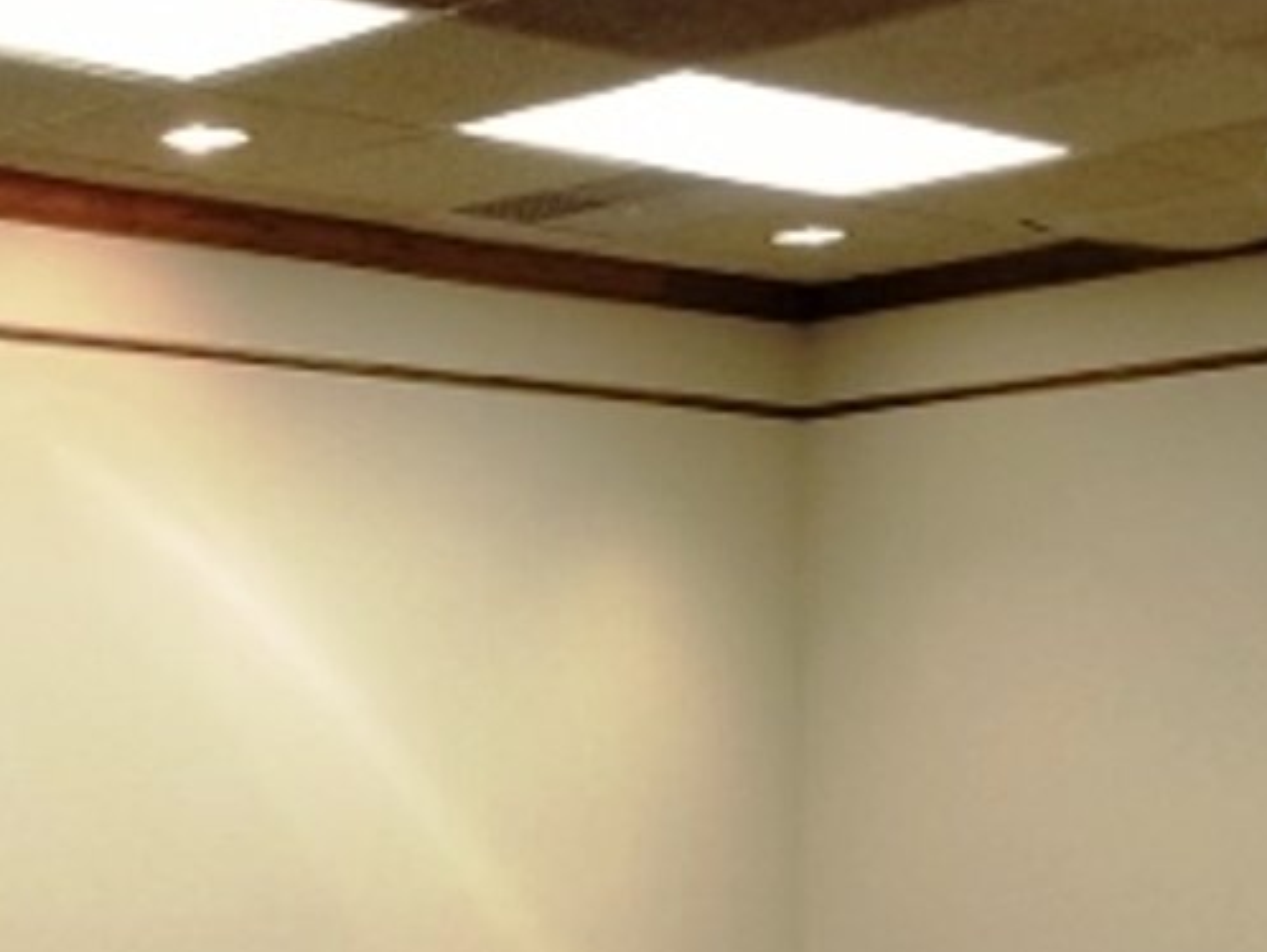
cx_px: 246
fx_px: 2893
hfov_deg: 24.3
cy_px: 989
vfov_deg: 18.1
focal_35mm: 79
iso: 200
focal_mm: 4.25
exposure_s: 1/60
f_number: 1.7
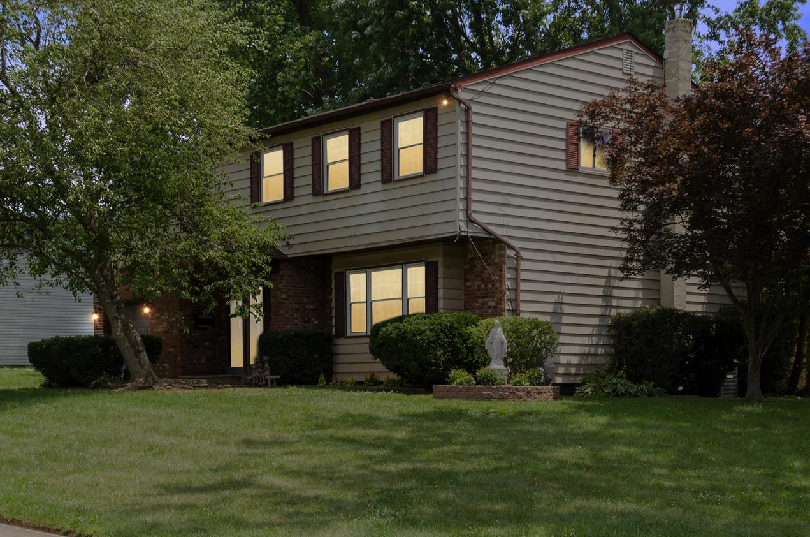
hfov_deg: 34.4
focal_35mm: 58
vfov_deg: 23.3
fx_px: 1302
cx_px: 484
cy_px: 290
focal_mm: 24
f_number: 5.6
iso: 400
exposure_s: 1/1000
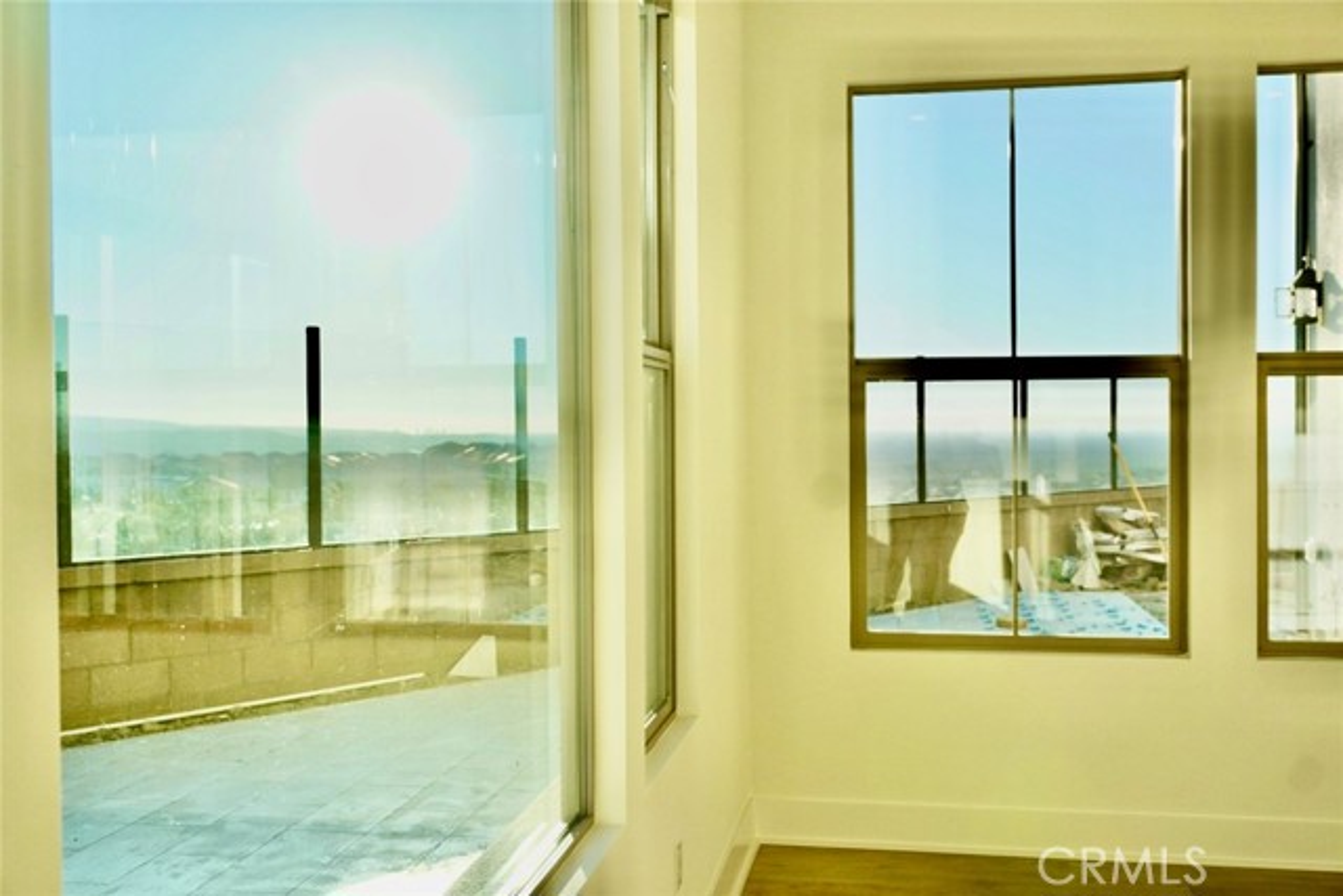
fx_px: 1343
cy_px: 448
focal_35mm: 36
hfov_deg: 53.1
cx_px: 672
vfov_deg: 36.9
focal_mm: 24
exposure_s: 1/320
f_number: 6.3
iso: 100
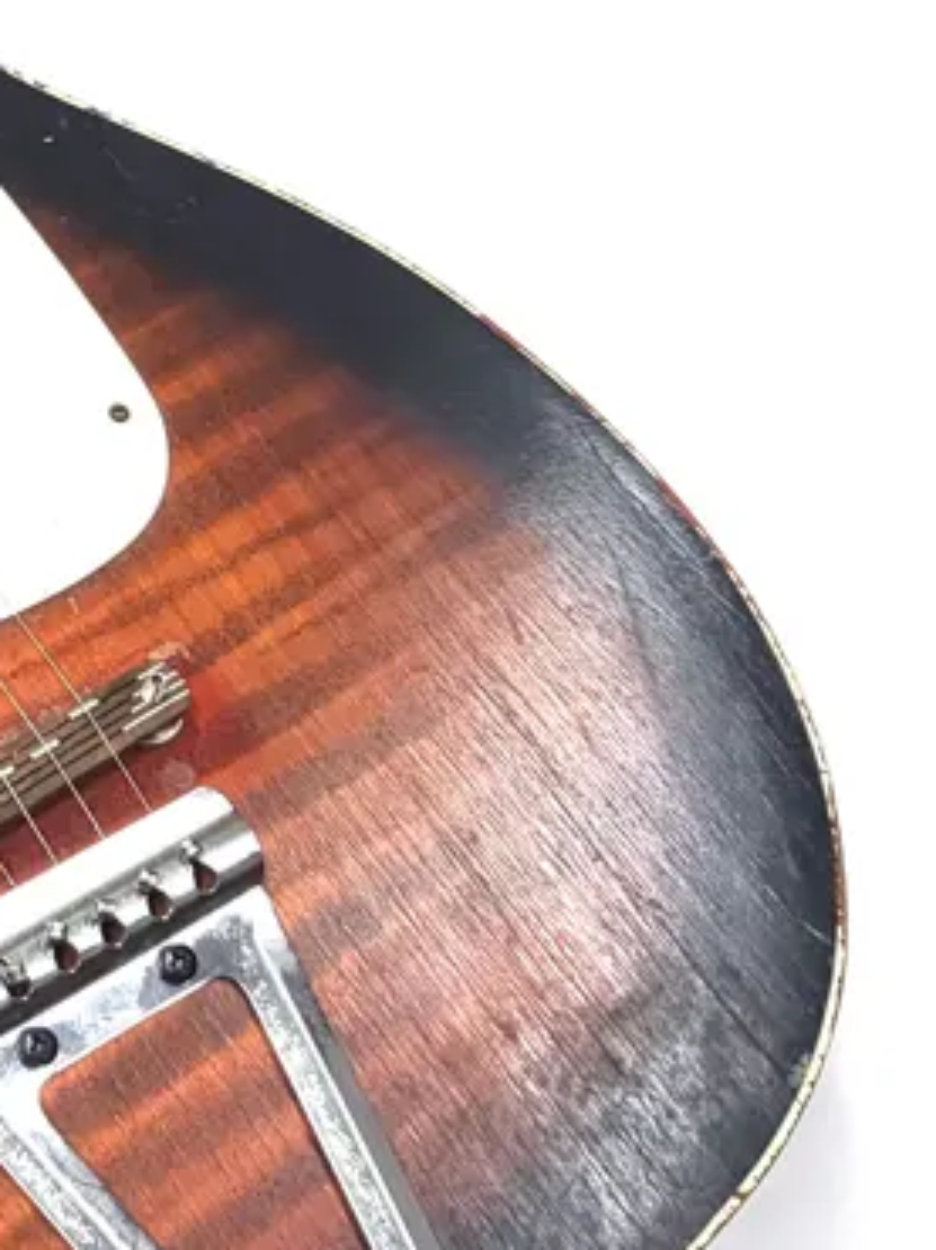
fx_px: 2707
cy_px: 294
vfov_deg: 25.7
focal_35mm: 75
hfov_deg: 17.9
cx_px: -402
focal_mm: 4.25
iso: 100
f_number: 1.8
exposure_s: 1/100
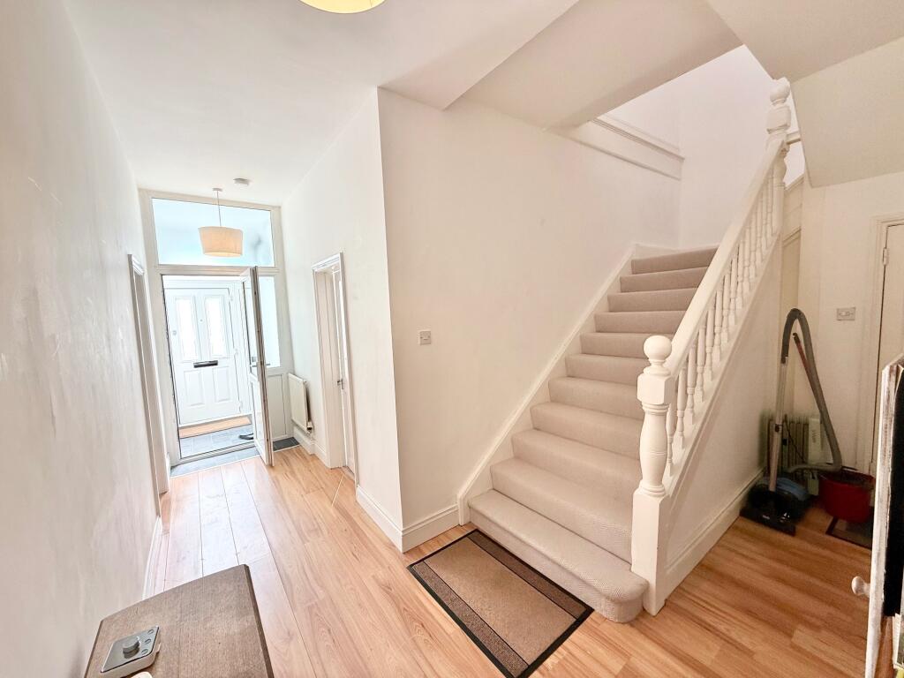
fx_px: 366
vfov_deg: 85.7
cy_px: 339
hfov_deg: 102.1
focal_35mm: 14
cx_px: 452
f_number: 2.2
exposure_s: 1/99
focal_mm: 2.22
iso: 80
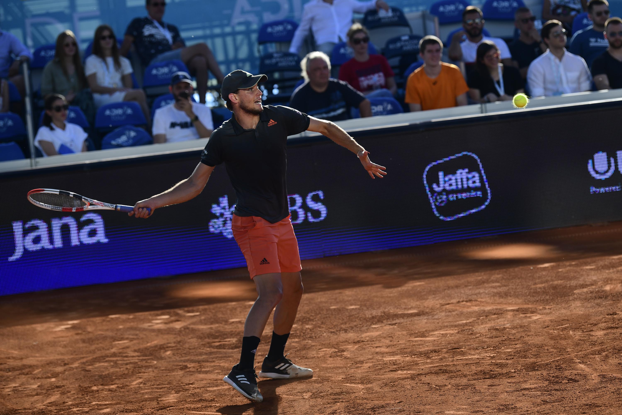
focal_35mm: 160
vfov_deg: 8.6
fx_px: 2764
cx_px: 311
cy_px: 208
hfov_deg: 12.8
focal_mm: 160
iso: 320
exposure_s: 1/2500
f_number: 4
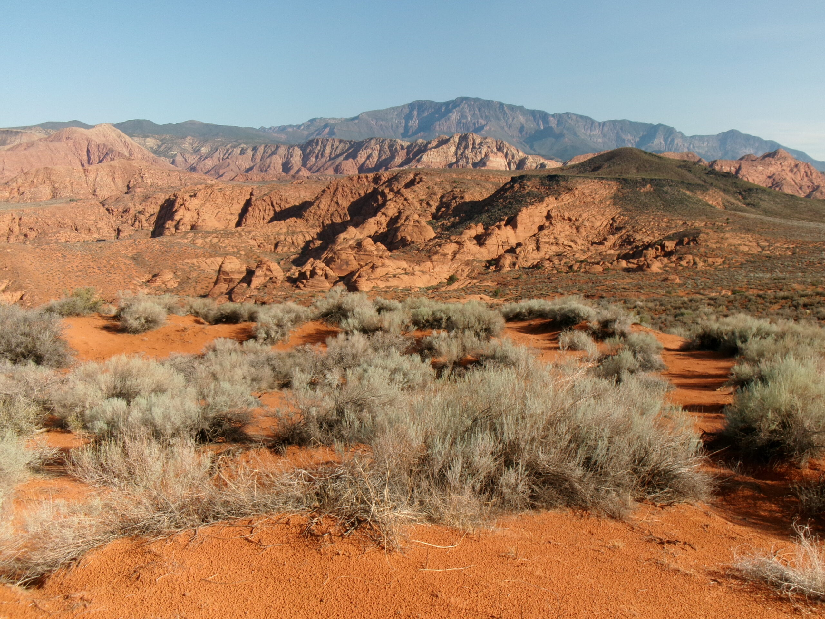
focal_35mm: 36
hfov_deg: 51.4
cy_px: 310
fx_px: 858
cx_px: 412
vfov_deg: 39.7
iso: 100
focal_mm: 6.4
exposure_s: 1/140
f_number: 11.8
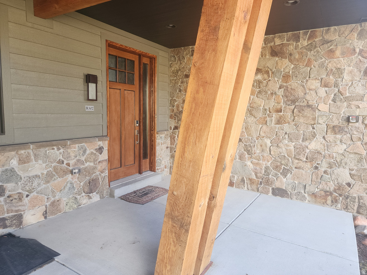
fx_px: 244
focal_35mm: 23
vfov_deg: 58.9
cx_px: 184
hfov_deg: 73.9
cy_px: 138
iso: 100
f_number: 1.8
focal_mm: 6.4
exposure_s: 1/180
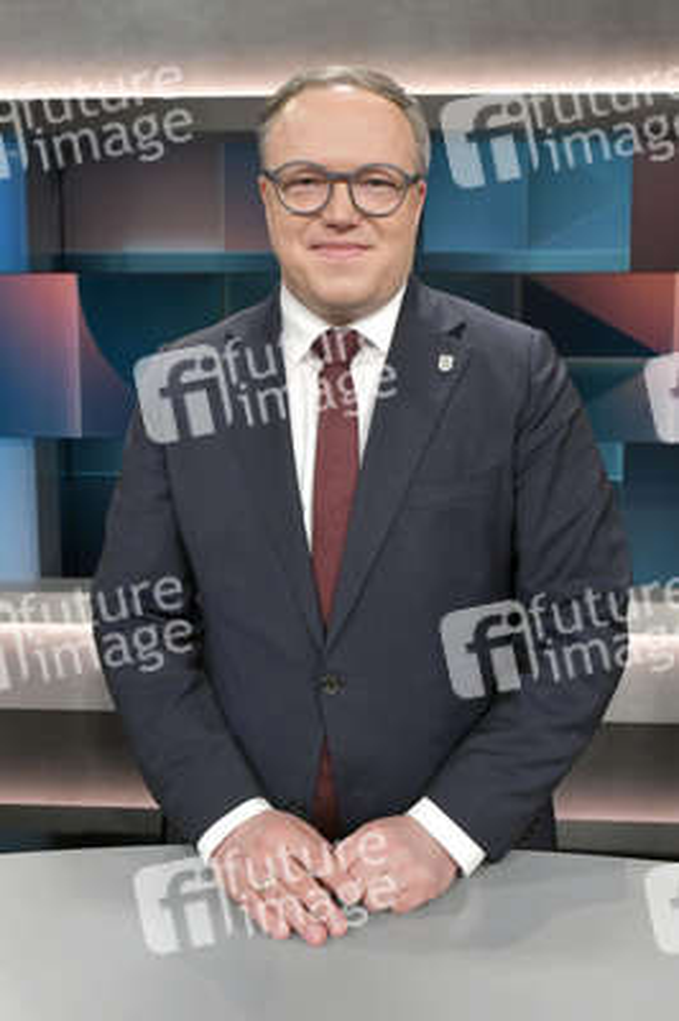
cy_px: 510
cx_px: 340
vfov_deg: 73.8
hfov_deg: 53.1
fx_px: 680
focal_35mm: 24
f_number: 5.6
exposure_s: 1/200
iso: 2000
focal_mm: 24
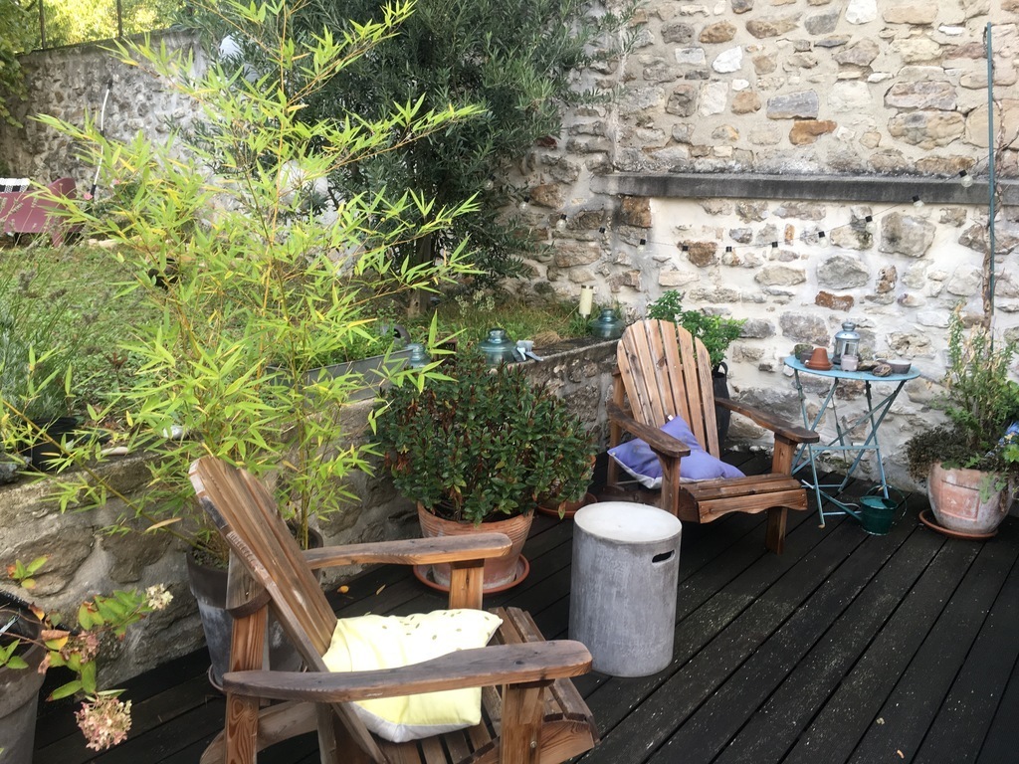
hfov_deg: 61.7
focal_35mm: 29
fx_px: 854
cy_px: 382
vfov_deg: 48.2
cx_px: 510
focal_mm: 4.15
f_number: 2.2
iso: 32
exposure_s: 1/50
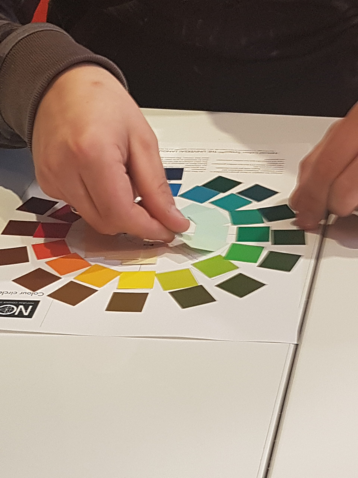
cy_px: 239
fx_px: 359
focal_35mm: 26
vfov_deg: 67.3
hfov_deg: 53.1
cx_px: 179
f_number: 1.7
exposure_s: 1/50
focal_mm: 4.2
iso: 100
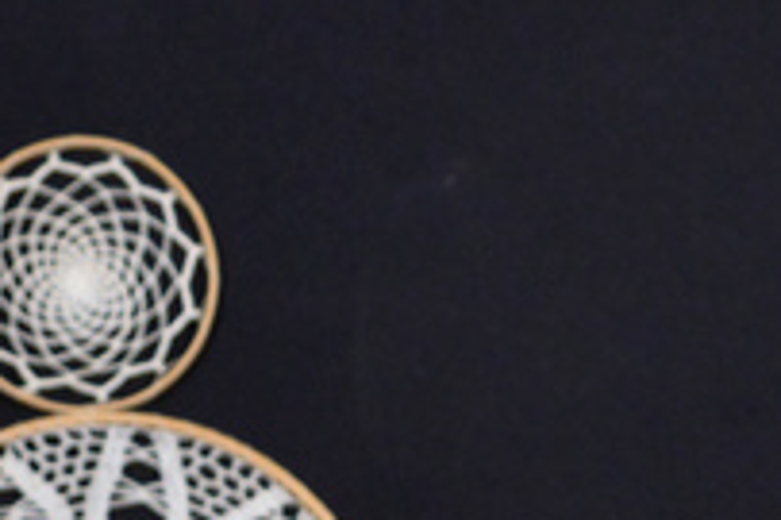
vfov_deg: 4.5
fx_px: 6416
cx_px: 246
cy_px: 1408
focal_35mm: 296
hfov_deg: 7.0
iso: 1600
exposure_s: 1/80
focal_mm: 50
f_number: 5
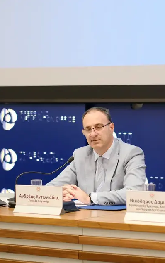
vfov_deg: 16.2
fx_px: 928
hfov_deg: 10.1
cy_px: 131
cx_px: 150
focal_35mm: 129
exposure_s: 1/400
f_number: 1.6
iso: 3200
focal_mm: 56
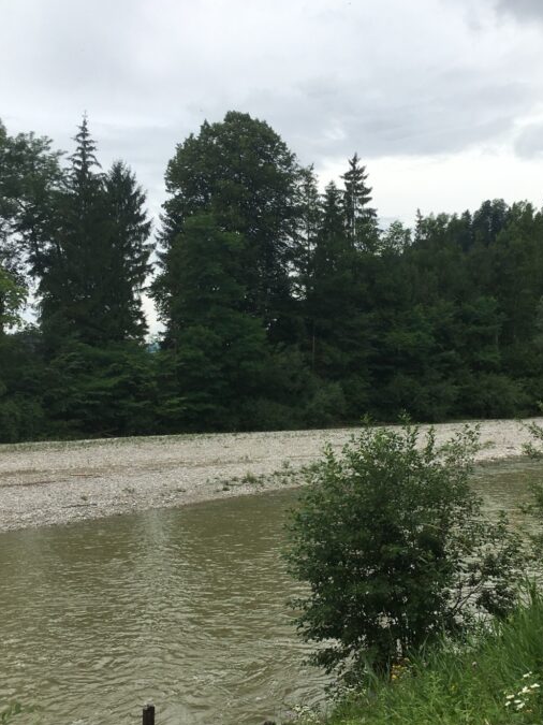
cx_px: 308
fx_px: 921
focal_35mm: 44
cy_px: 421
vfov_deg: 42.8
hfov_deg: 32.8
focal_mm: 4.15
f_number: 2.2
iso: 25
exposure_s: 1/2404
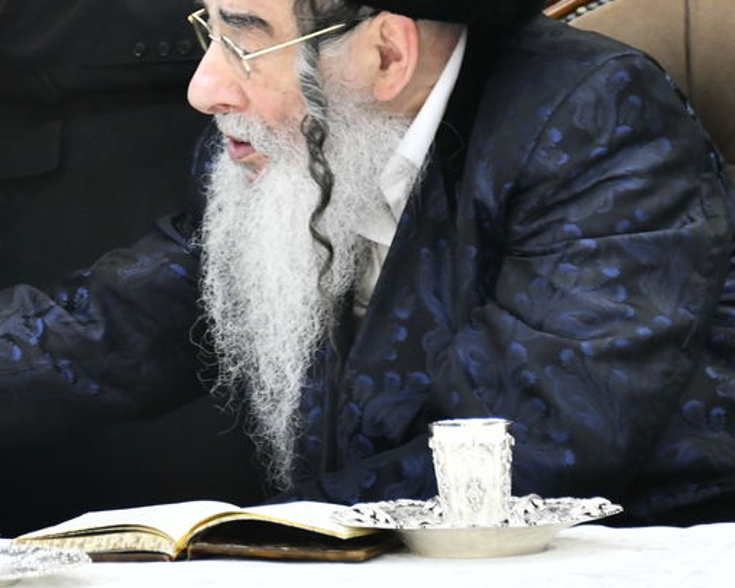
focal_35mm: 414
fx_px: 9002
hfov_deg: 4.7
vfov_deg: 3.7
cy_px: 34
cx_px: -136
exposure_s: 1/160
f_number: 5.6
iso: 1600
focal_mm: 160
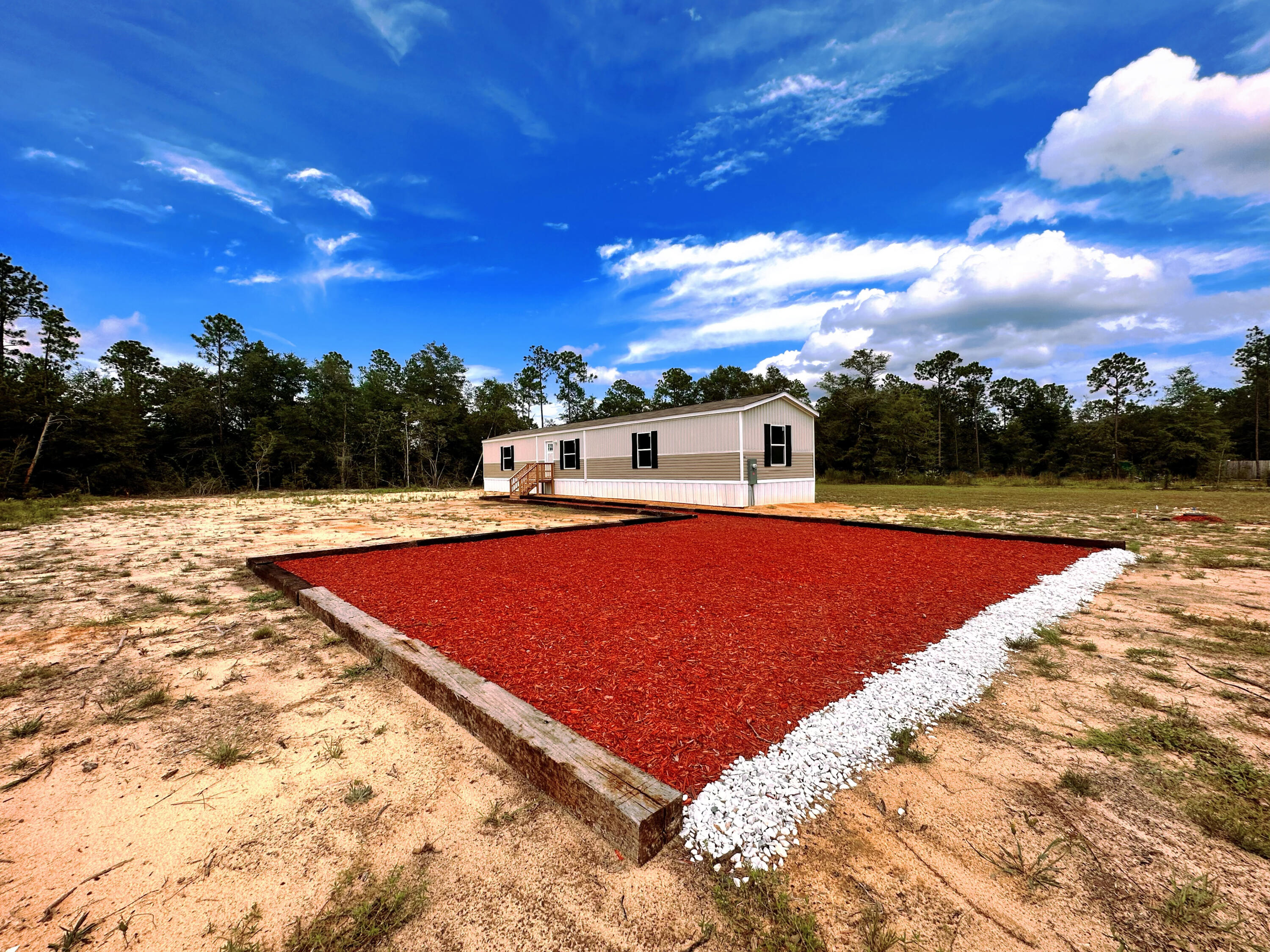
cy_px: 476
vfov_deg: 85.7
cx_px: 635
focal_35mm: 14
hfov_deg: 102.1
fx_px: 514
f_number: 2.2
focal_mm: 2.22
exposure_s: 1/1795
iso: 50
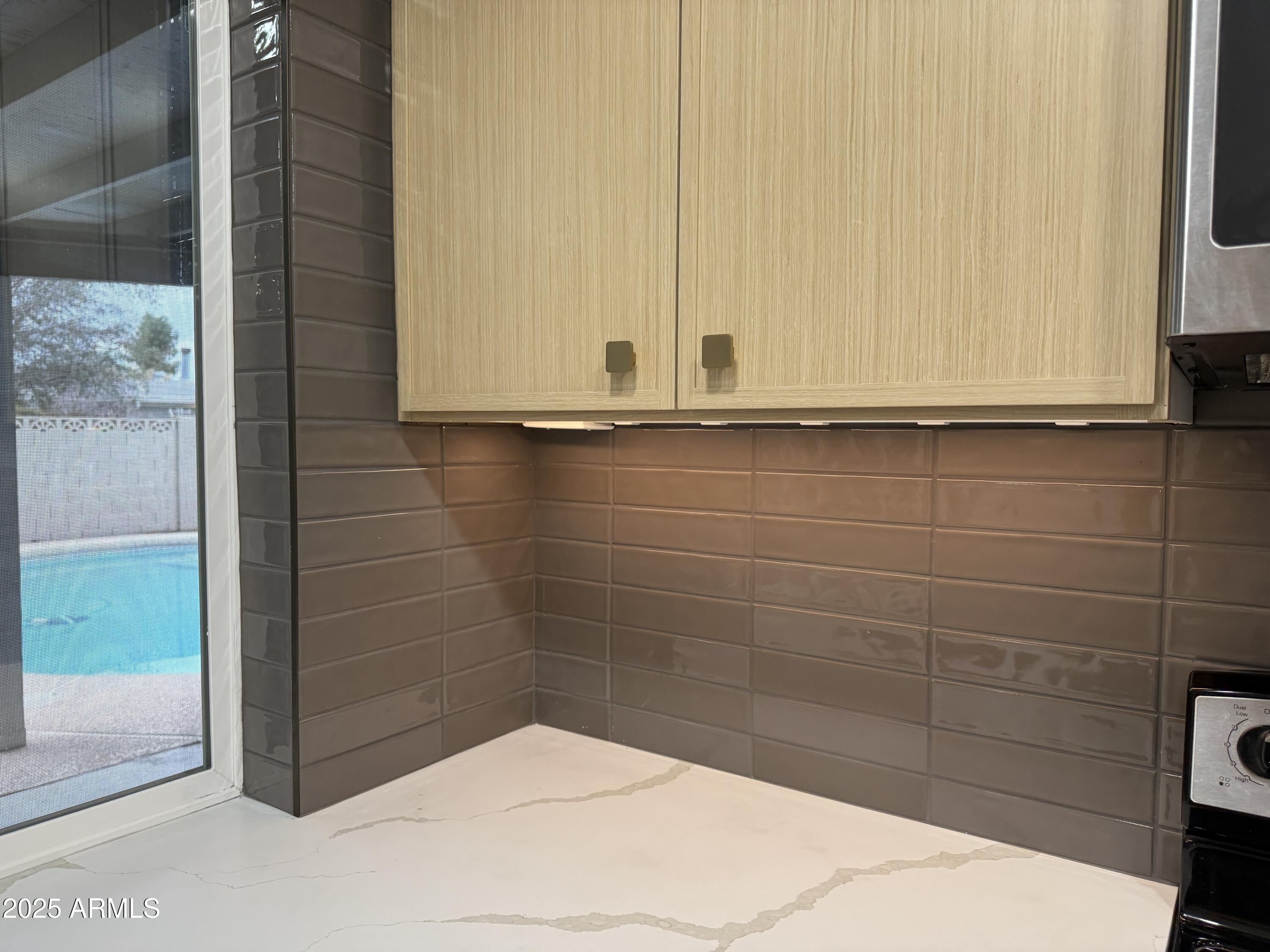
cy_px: 476
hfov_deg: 71.6
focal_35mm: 24
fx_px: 881
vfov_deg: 56.8
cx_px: 635
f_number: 1.78
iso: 200
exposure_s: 1/121
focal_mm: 6.76
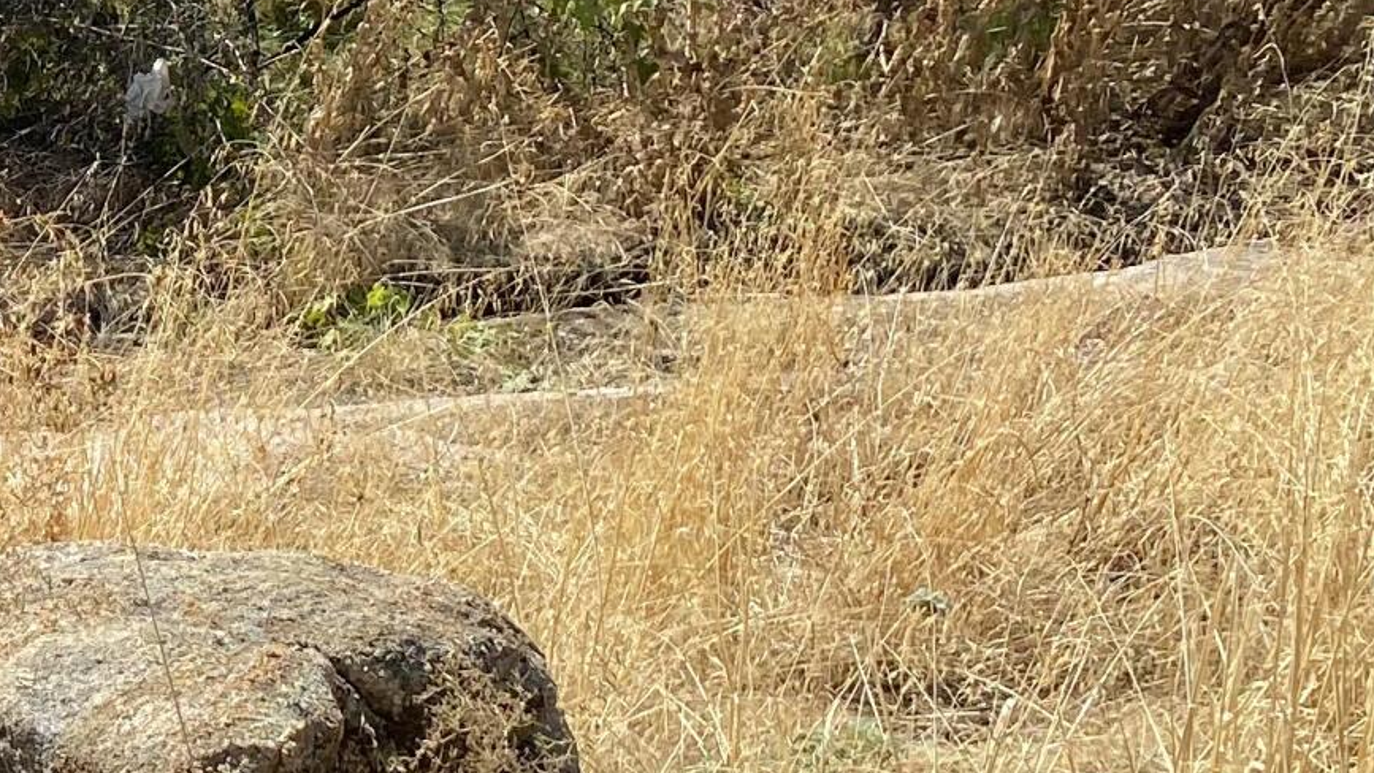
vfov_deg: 12.2
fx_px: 3571
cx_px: -1000
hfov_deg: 18.0
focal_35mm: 98
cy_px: 8
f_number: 1.8
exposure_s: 1/2410
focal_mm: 4.25
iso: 32
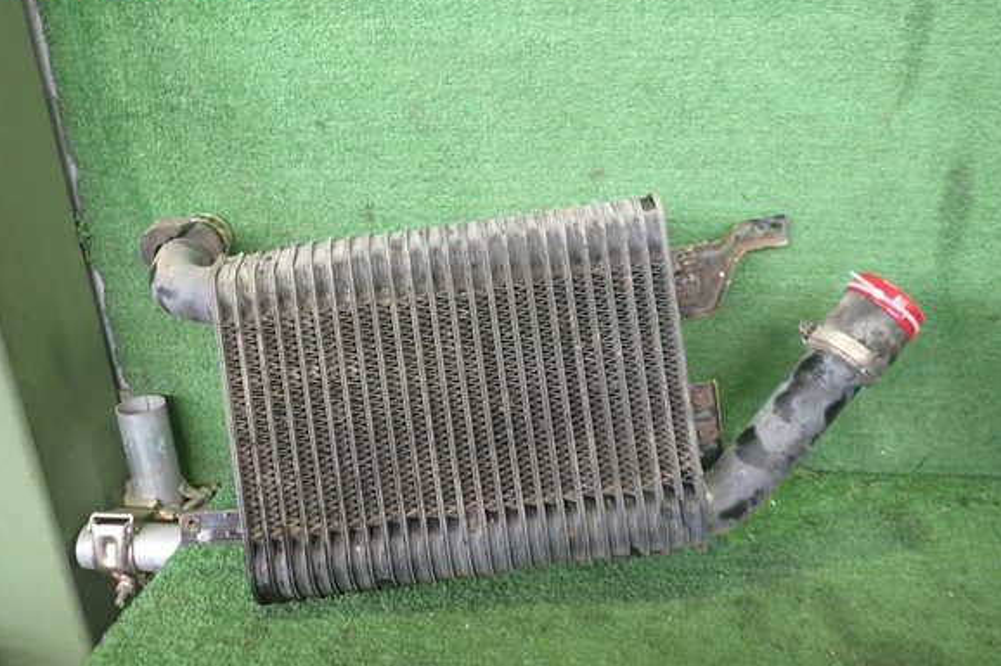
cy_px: 336
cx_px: 487
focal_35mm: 27
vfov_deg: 47.9
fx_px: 750
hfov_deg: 67.4
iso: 320
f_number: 2
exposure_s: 1/30
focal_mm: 4.5
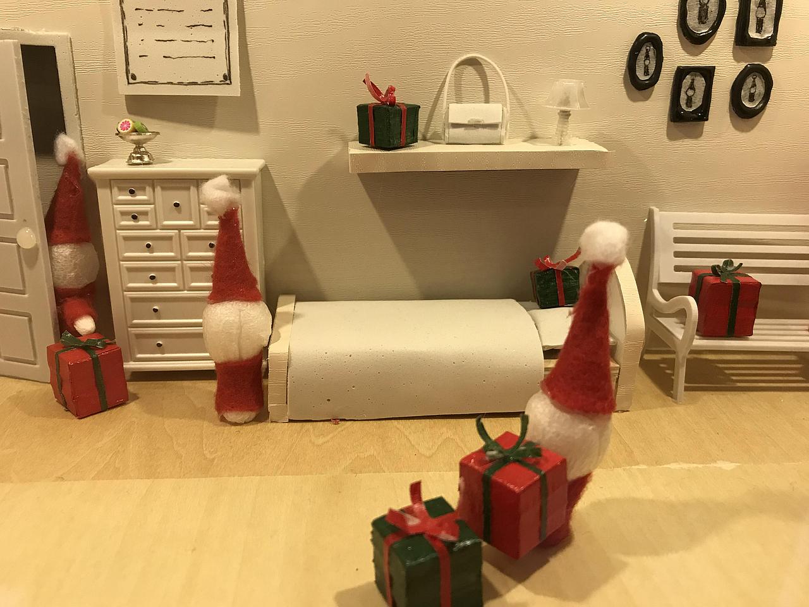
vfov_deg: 49.7
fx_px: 654
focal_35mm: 28
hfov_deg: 63.4
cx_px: 404
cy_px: 304
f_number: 1.8
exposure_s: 1/25
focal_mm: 3.99
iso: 40
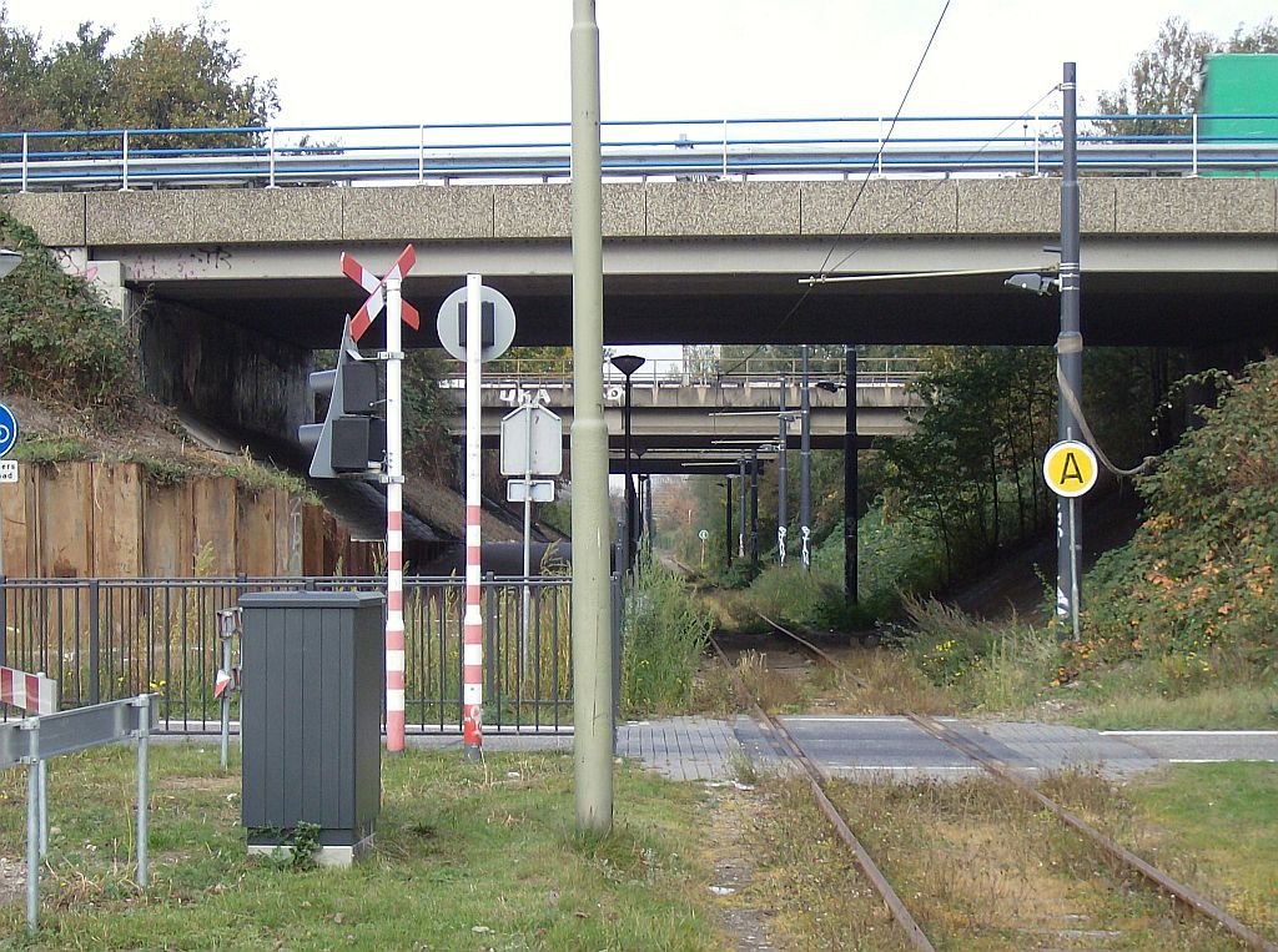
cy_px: 476
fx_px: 3131
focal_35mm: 85
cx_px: 639
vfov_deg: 17.3
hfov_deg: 23.1
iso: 100
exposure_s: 1/232
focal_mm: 14.1
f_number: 4.2
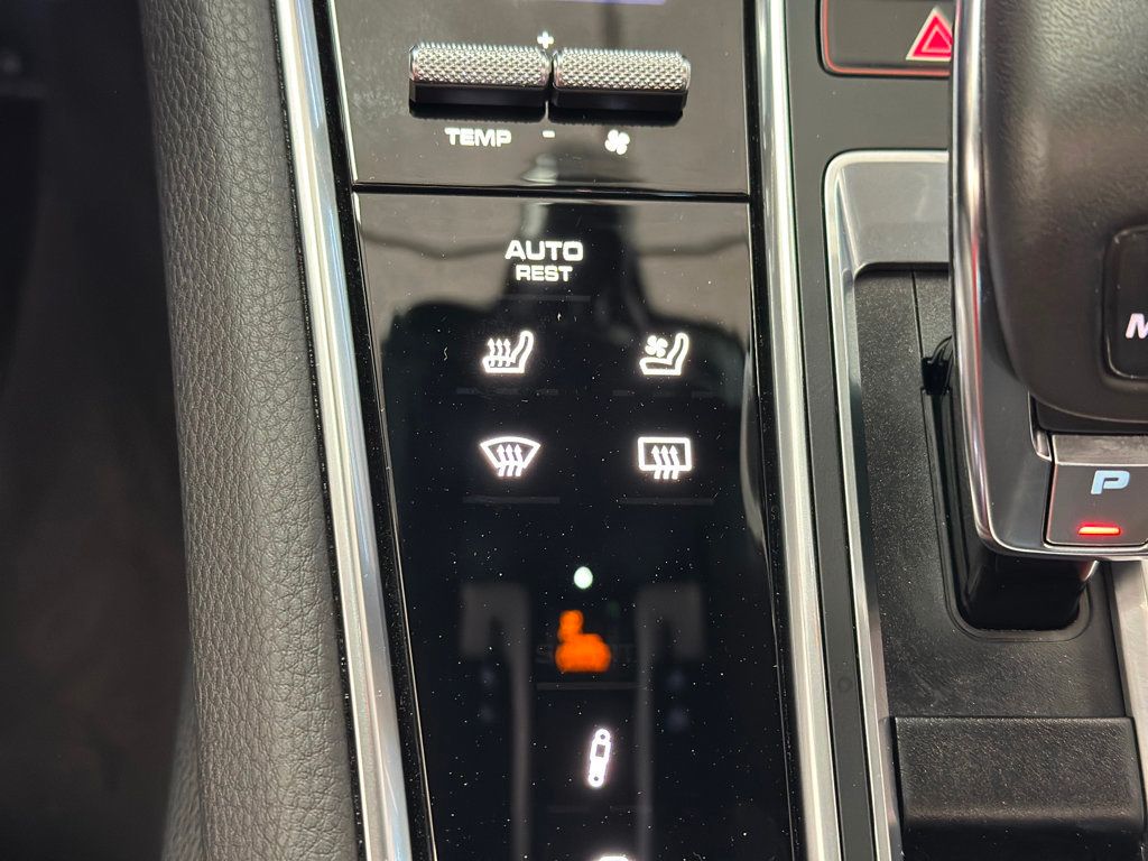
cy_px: 430
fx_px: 1592
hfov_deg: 39.7
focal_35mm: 48
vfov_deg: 30.3
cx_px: 574
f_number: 1.78
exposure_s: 1/37
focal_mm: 6.86
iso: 500
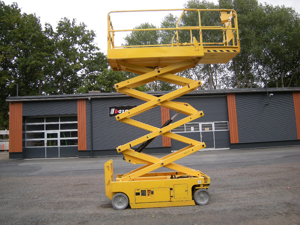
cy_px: 112
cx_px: 150
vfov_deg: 49.7
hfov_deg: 63.4
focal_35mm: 28
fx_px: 243
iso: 64
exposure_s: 1/162
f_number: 2.8
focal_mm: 4.7
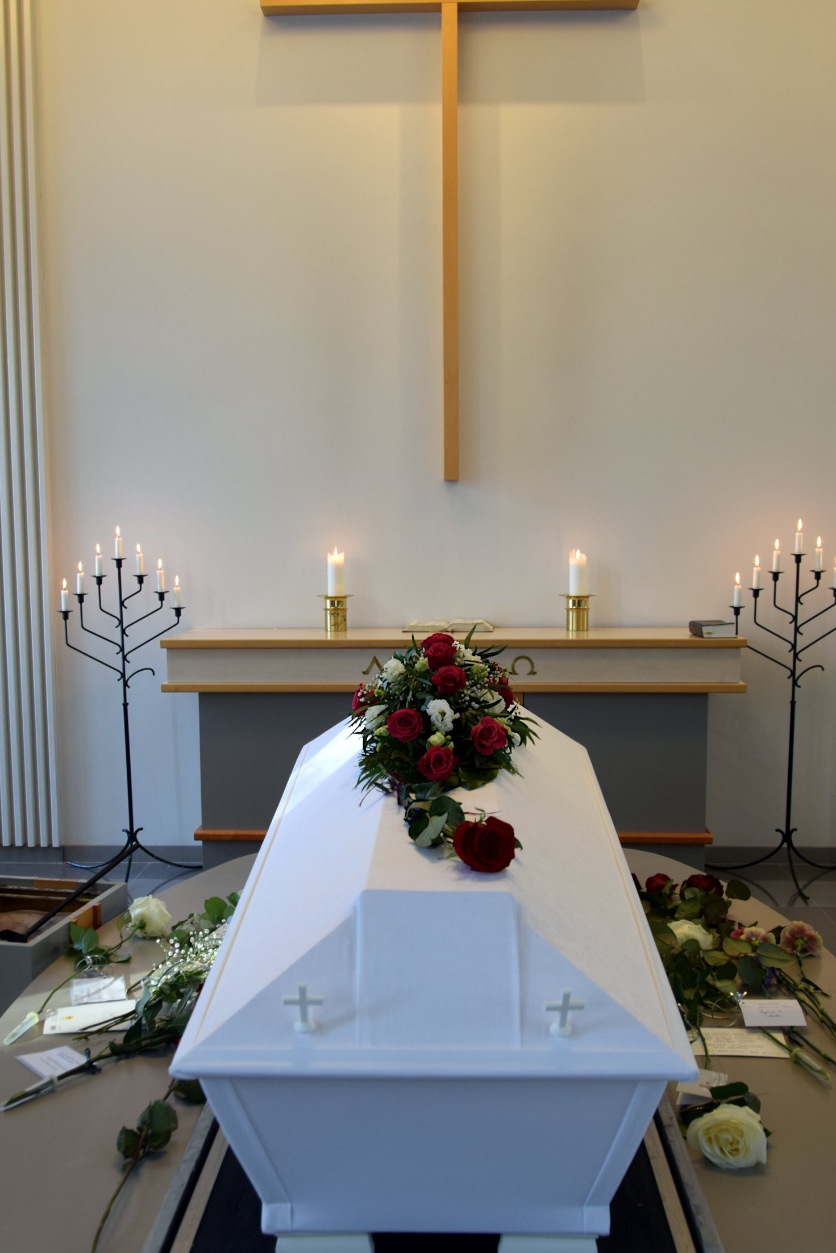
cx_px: 453
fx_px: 1184
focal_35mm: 34
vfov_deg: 55.8
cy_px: 602
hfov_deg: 38.9
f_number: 5
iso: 400
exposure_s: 1/100
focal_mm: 20
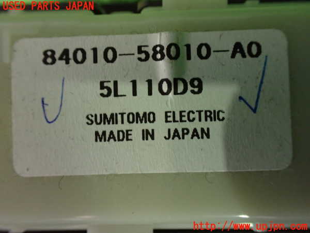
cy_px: 116
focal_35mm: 30
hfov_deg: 60.0
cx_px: 155
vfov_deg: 46.8
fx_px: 269
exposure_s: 1/30
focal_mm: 5.4
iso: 1000
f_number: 2.3
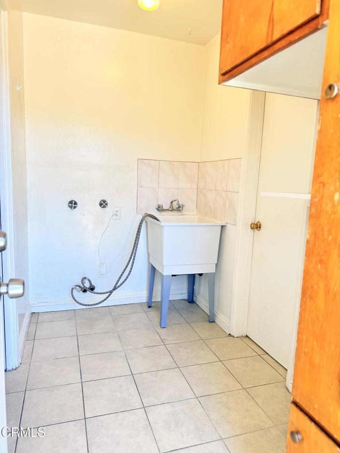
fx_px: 314
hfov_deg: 56.8
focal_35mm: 24
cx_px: 170
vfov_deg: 71.6
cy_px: 226
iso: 80
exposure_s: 1/121
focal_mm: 6.76
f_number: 1.78
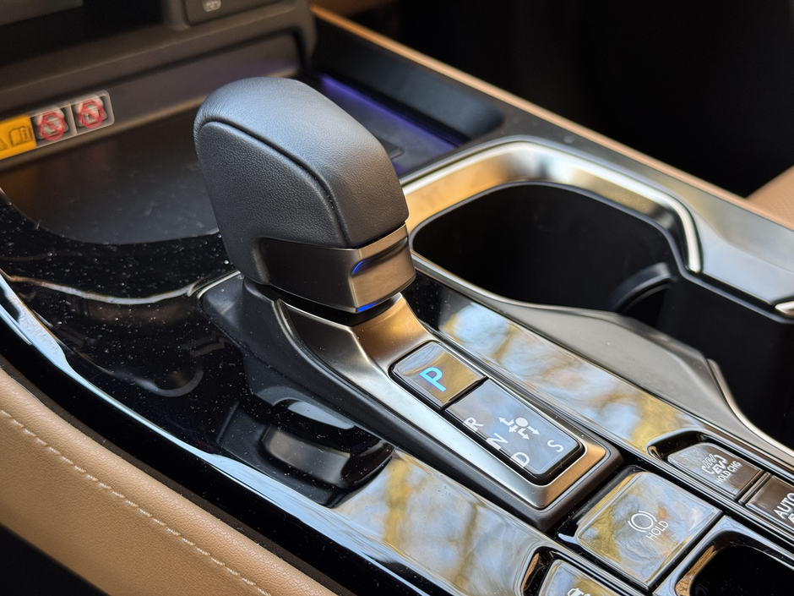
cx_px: 397
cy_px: 298
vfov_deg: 30.3
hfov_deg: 39.7
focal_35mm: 48
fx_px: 1101
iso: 125
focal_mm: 6.76
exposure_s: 1/50
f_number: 1.78
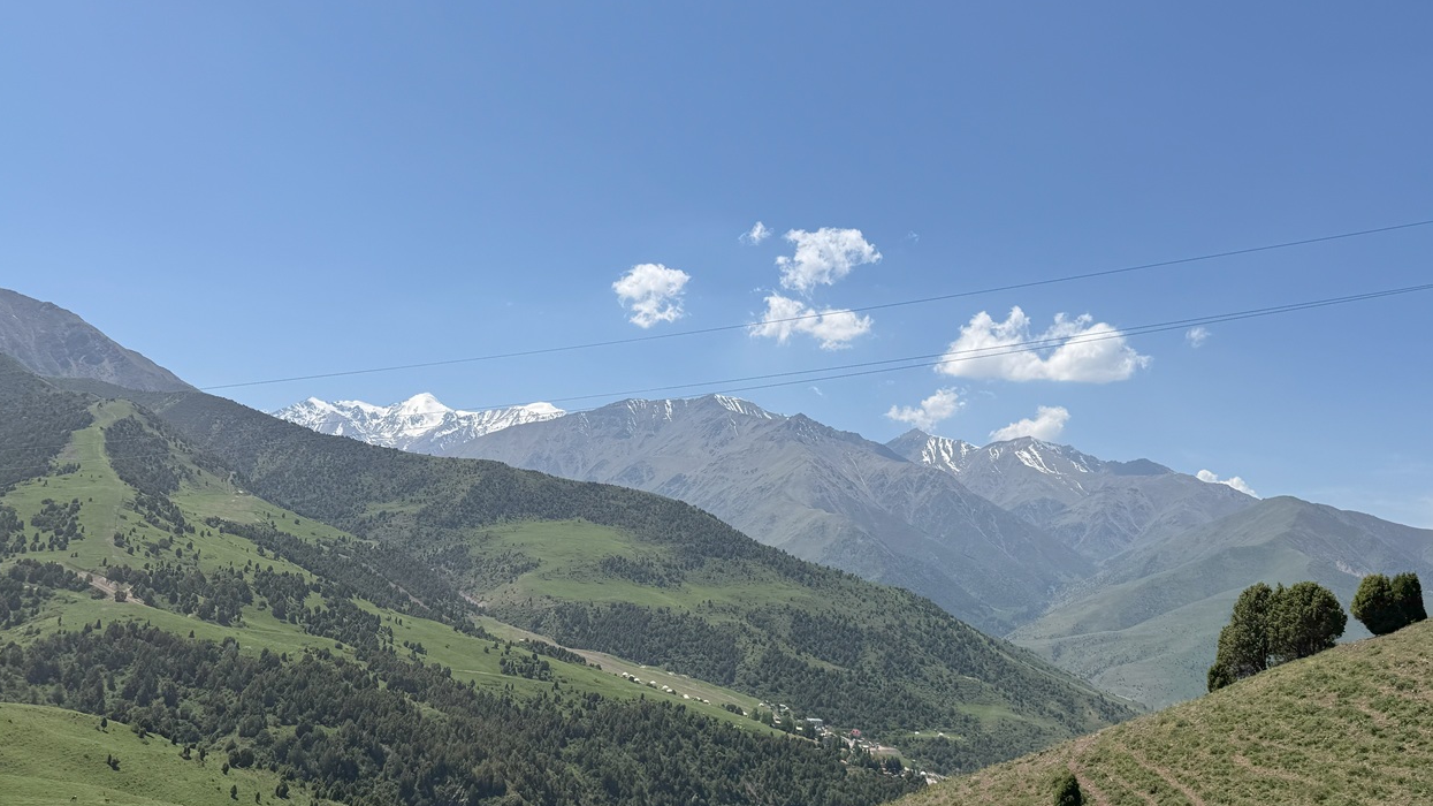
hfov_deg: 64.3
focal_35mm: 30
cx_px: 752
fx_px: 1140
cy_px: 439
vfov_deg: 38.9
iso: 80
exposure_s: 1/7092
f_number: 1.78
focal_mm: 6.76
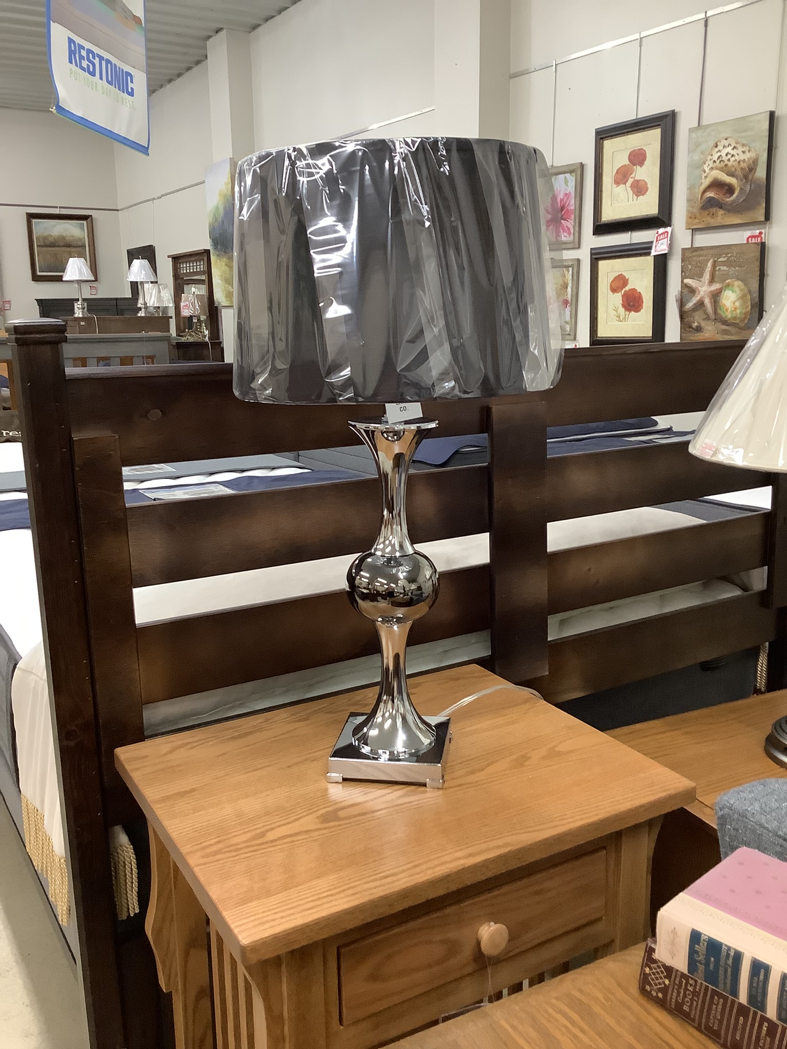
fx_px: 940
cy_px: 524
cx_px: 394
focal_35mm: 31
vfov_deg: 58.4
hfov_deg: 45.4
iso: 250
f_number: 2.4
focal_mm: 3.3
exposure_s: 1/40
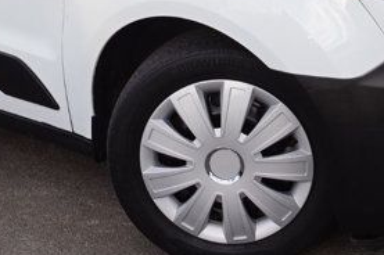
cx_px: 141
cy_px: -78
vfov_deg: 12.0
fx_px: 1183
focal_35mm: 111
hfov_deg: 18.4
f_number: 6.3
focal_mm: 20
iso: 100
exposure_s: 1/60
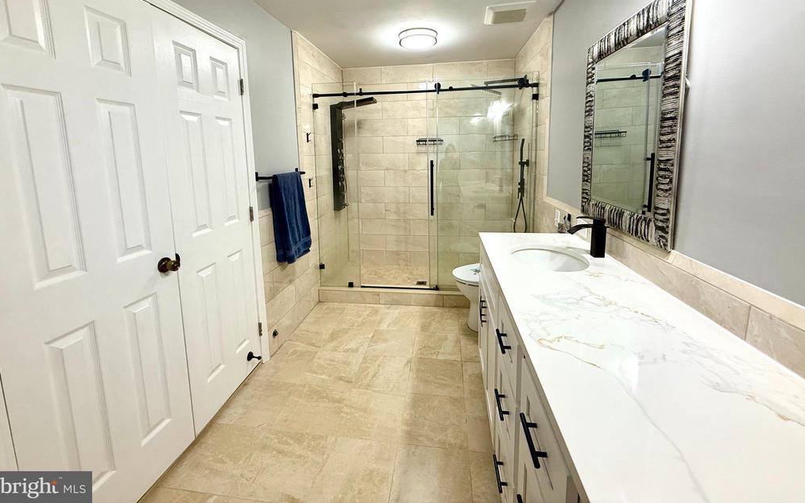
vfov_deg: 73.9
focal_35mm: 15
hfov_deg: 101.5
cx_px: 400
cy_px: 199
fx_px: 329
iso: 160
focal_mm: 2.22
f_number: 2.2
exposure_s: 1/120
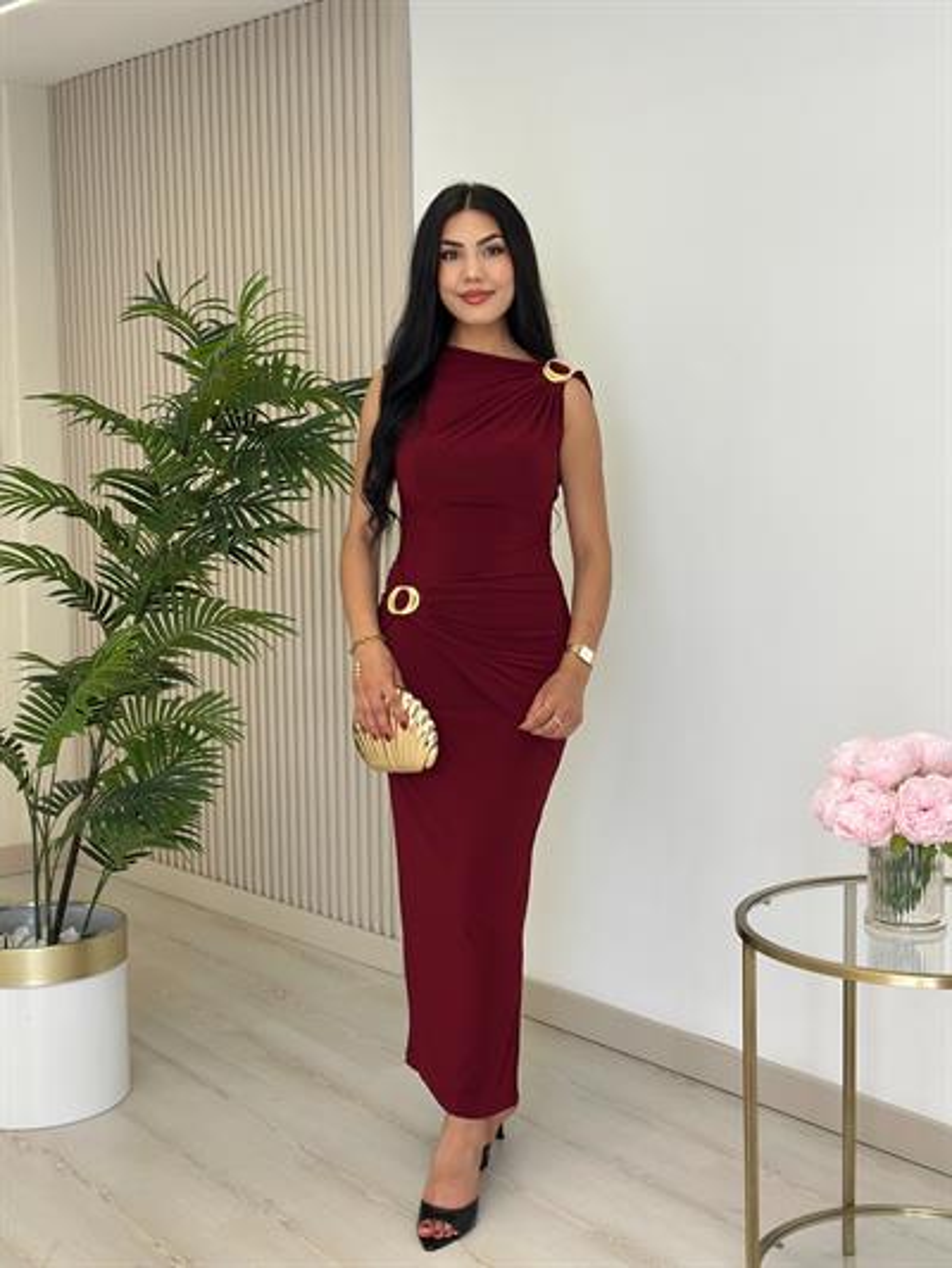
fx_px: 1759
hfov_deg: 30.3
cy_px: 634
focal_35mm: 48
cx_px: 476
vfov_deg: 39.6
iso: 80
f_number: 1.78
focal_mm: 6.86
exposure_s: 1/267
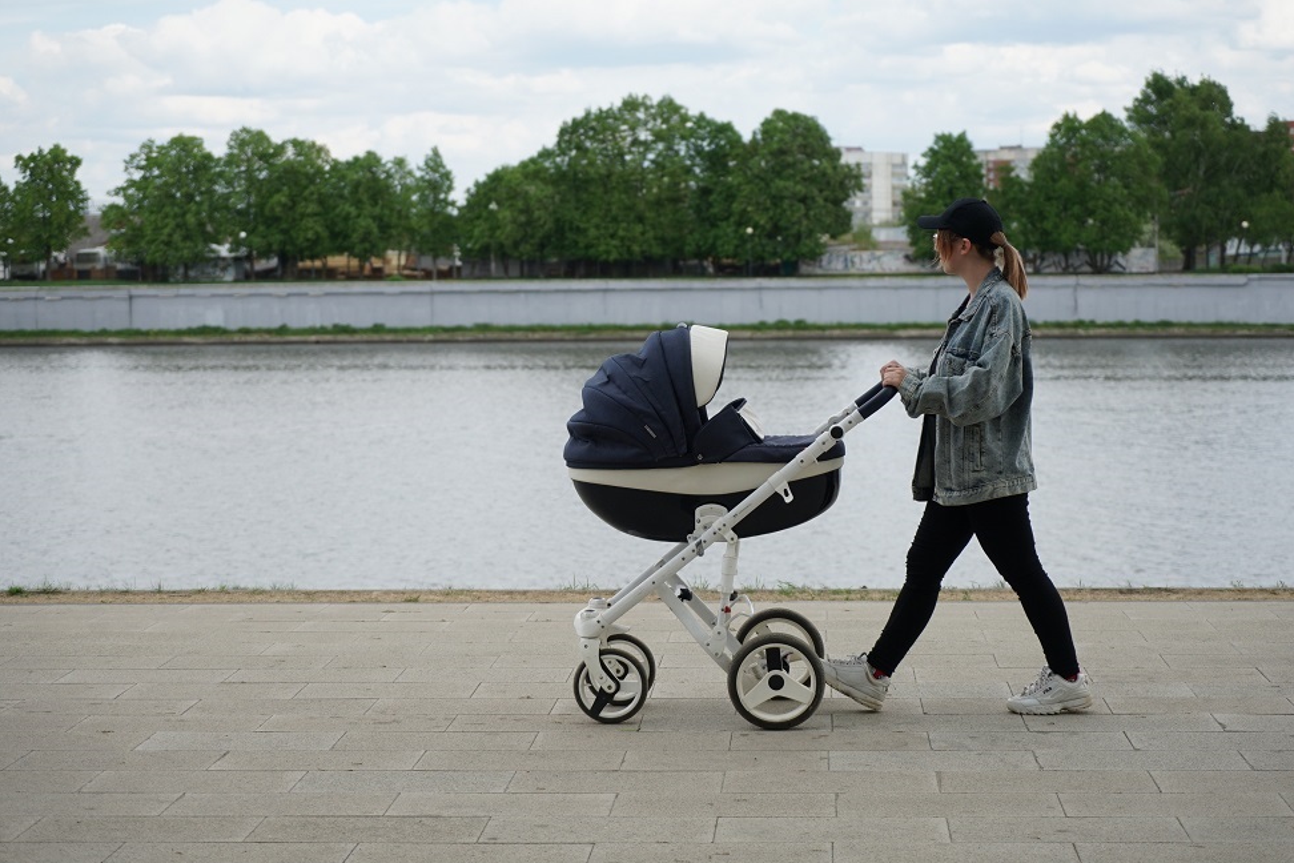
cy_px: 442
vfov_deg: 18.9
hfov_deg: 28.1
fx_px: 2588
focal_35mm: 72
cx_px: 663
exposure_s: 1/2000
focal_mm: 70
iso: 250
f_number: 4
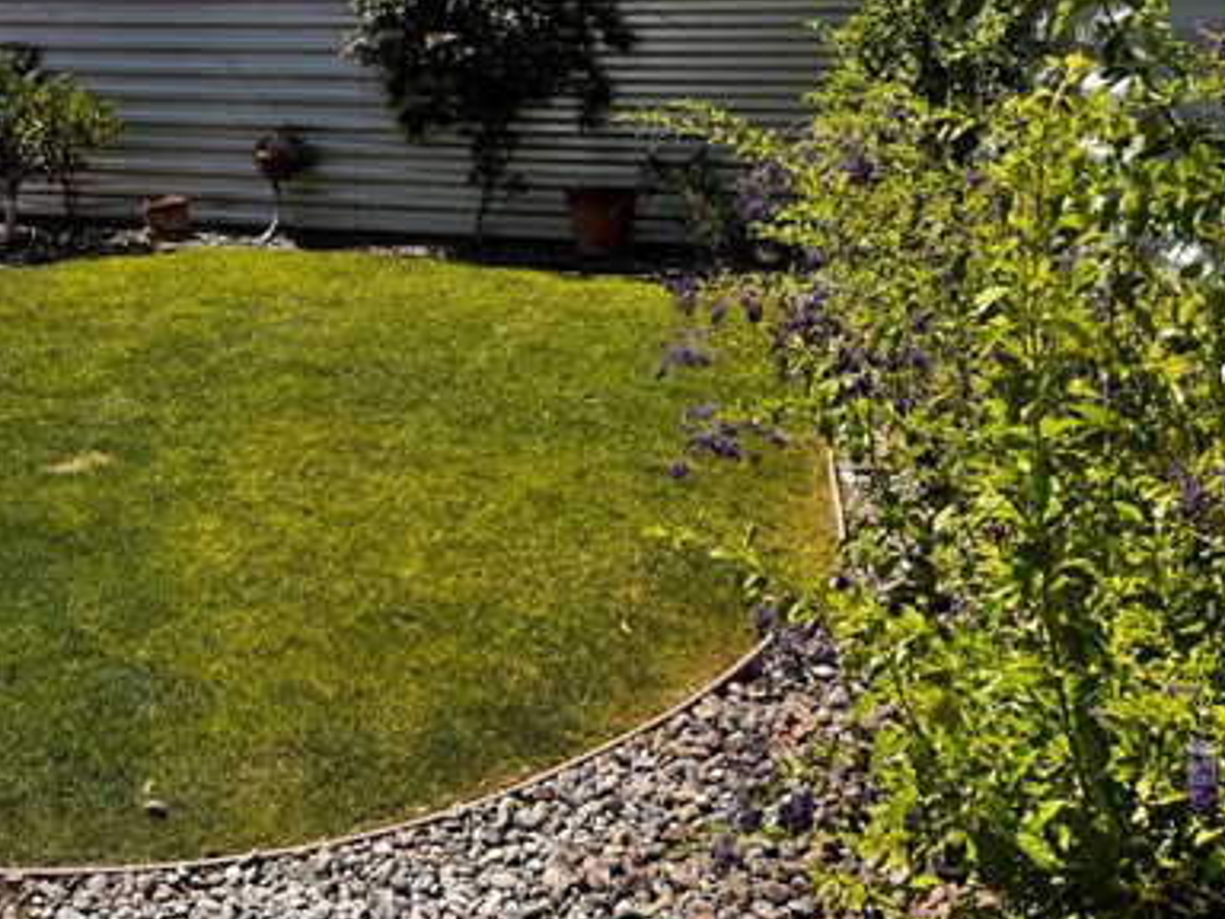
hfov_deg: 45.6
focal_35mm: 40
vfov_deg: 34.9
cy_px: 195
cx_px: 354
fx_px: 1416
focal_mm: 6.76
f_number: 1.78
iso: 80
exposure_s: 1/3247
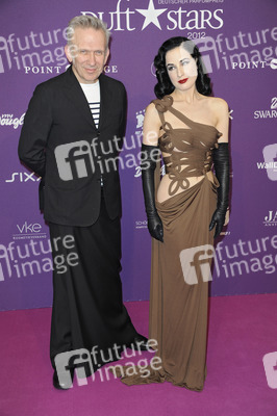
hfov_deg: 28.0
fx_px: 555
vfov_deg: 41.1
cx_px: 138
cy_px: 208
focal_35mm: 48
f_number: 6.3
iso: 500
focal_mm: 48
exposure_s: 1/200
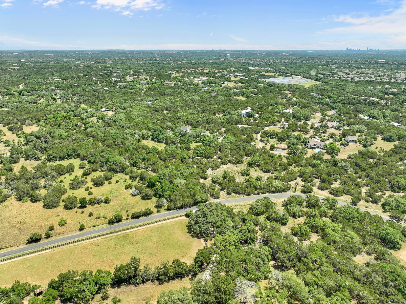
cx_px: 203
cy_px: 152
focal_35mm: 24
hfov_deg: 71.6
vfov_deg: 56.8
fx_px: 281
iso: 120
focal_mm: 12.29
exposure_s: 1/1600
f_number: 2.8
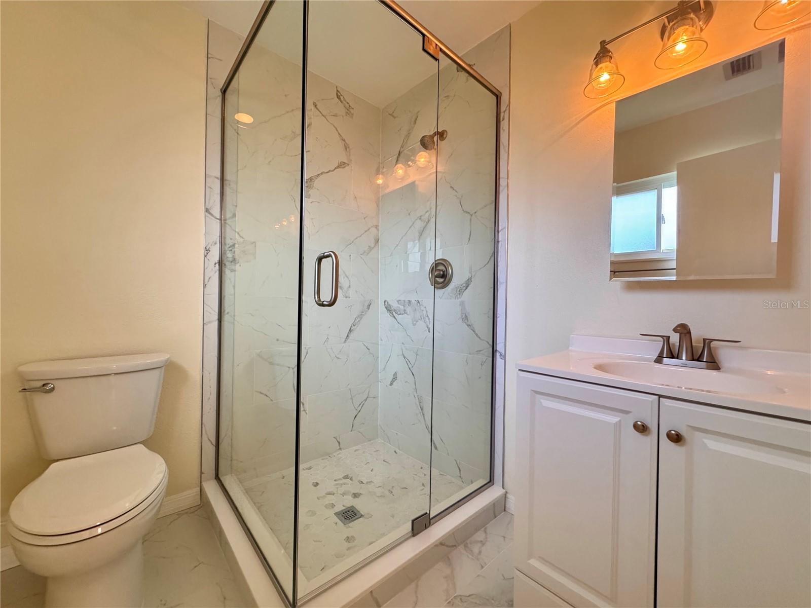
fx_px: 328
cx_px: 406
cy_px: 304
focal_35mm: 14
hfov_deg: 102.1
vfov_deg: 85.7
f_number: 2.2
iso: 320
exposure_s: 1/120
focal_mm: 2.22
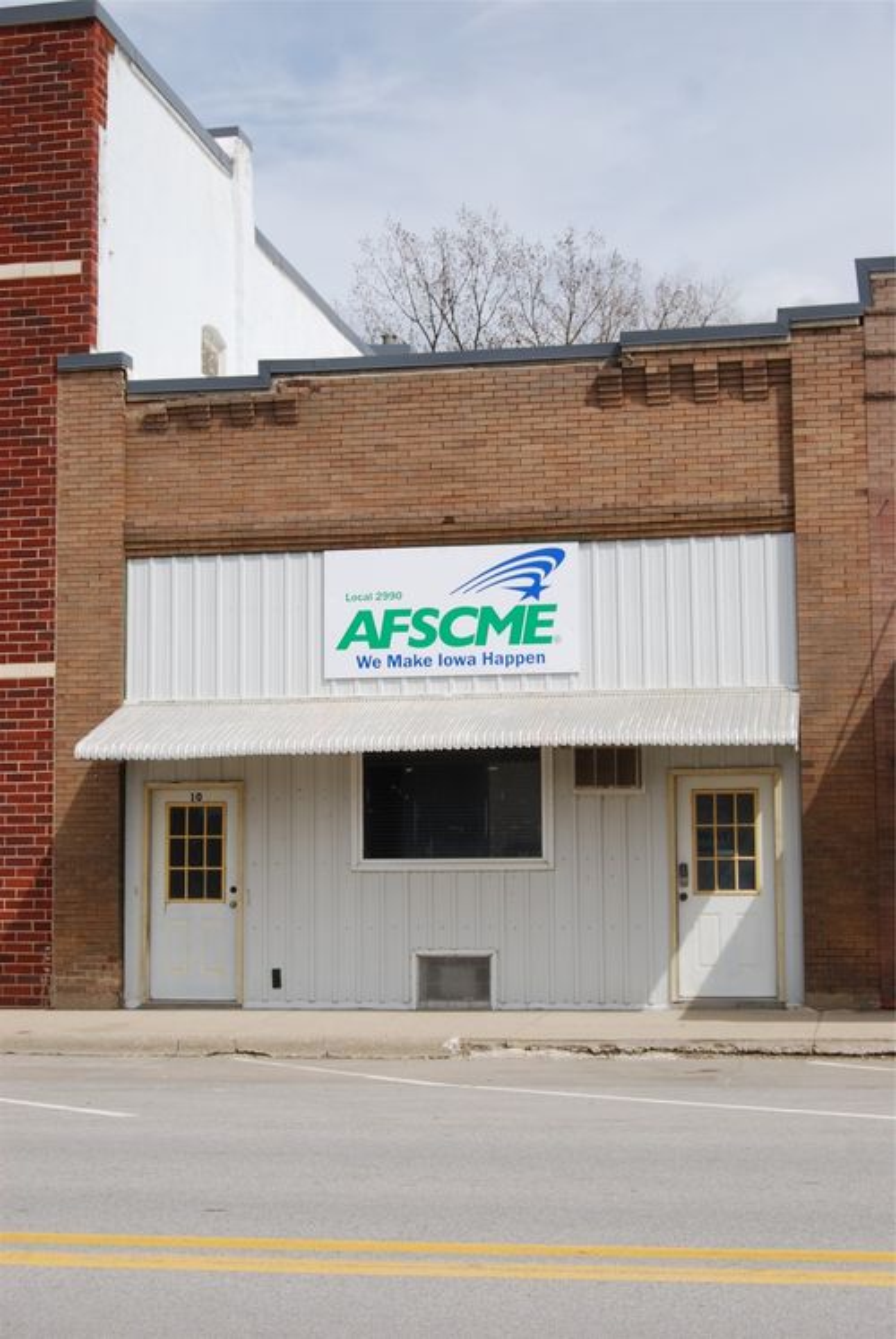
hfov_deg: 23.8
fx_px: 2122
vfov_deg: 35.0
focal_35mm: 57
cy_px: 670
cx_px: 448
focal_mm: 38
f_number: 9
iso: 100
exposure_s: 1/320
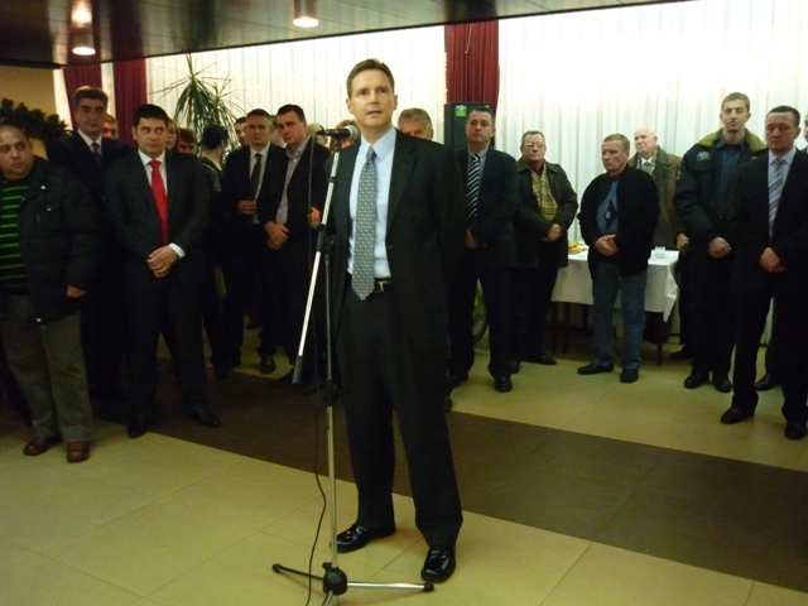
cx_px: 404
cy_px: 303
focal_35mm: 33
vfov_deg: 42.9
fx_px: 770
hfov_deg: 55.4
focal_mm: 5.5
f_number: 2.8
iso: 800
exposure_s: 1/15
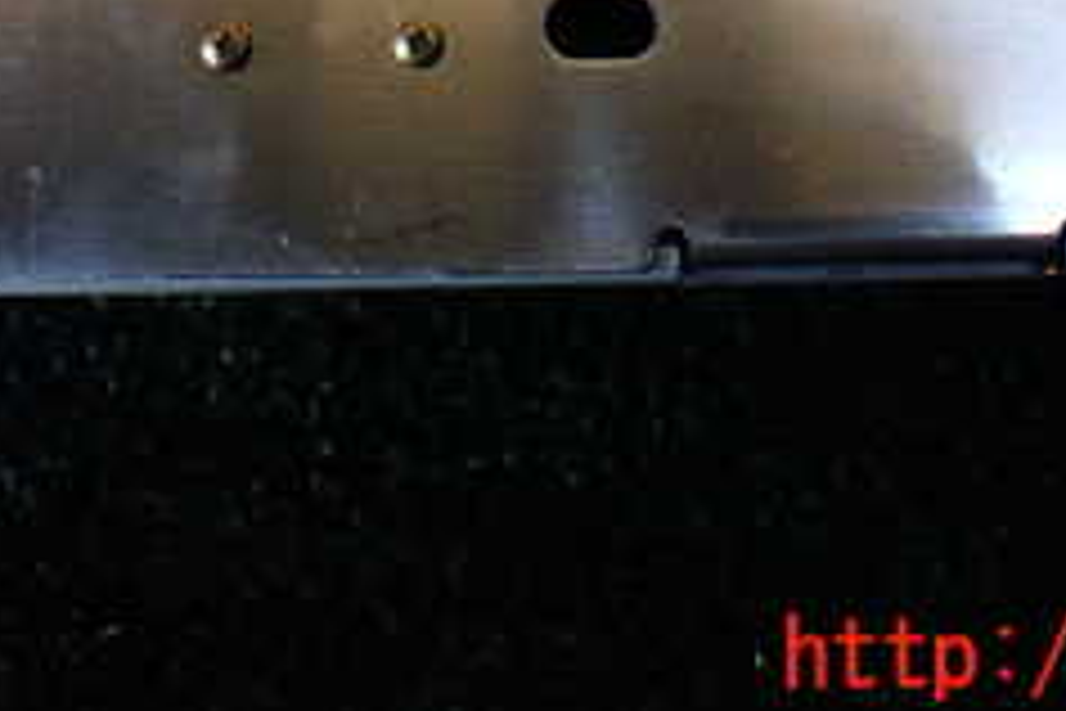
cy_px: -297
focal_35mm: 79
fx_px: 2339
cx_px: 450
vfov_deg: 16.1
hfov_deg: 25.6
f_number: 2.3
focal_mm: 5.4
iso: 160
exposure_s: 1/125
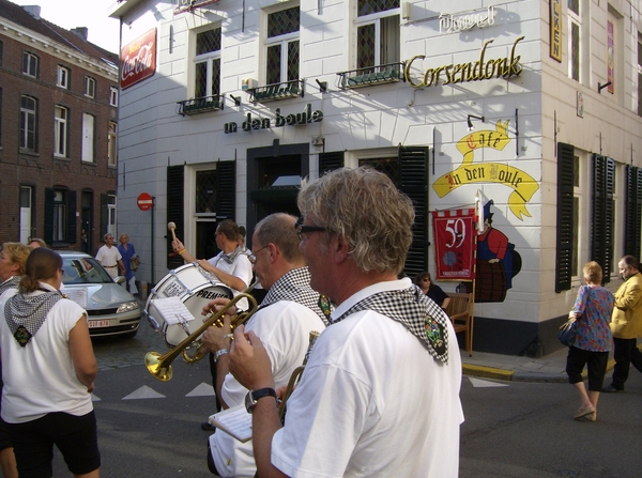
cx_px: 321
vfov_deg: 39.5
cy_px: 239
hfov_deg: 51.5
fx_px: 666
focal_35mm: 36
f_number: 4.7
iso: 100
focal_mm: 6
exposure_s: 1/260
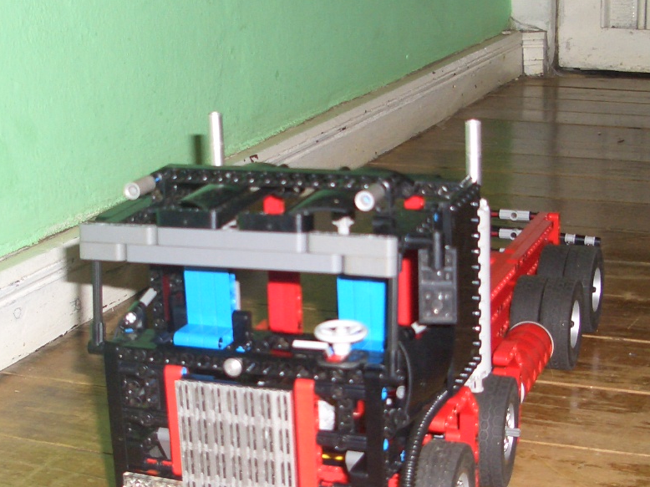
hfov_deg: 27.0
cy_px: 253
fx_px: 1352
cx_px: 317
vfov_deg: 20.4
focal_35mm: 72
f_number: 2.6
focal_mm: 5.8
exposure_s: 1/60
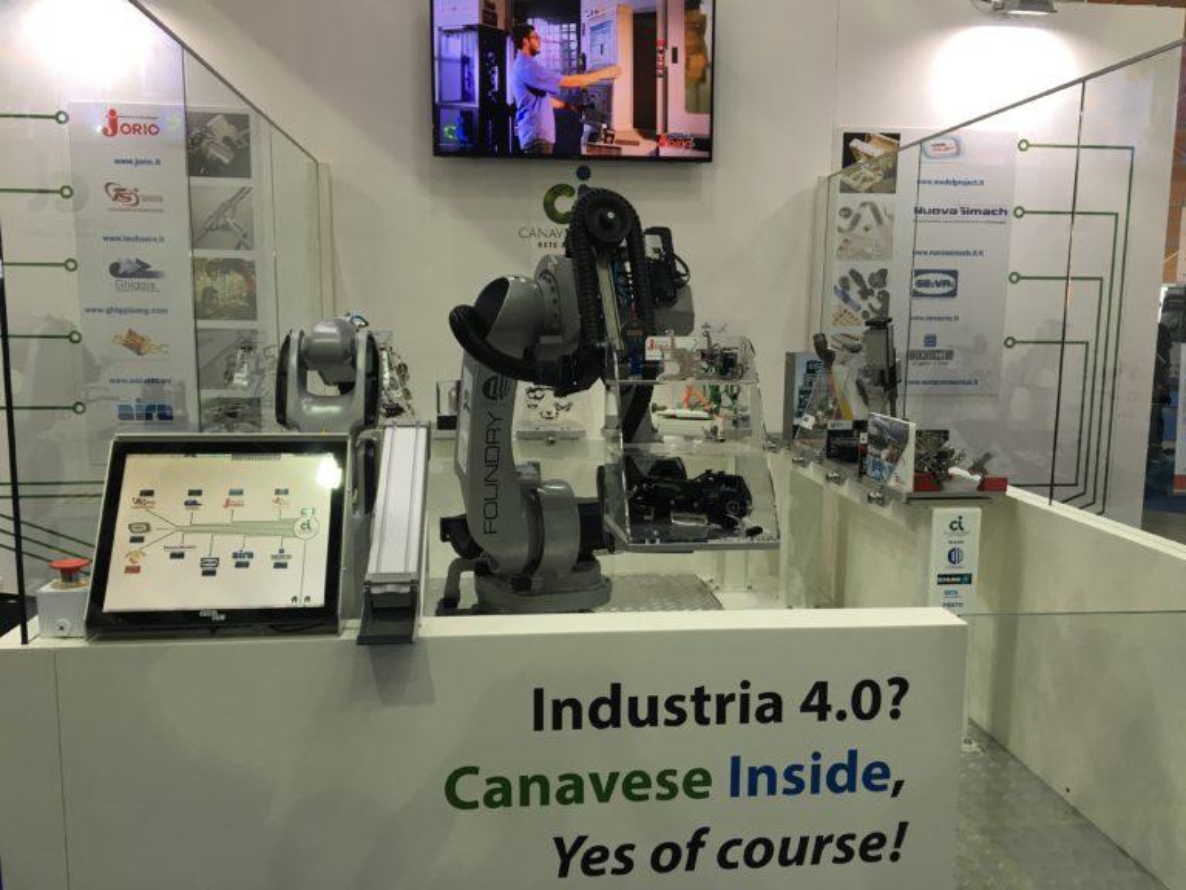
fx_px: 994
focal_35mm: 29
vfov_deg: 48.2
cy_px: 445
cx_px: 593
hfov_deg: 61.7
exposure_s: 1/33
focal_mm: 4.15
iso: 25
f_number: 2.2
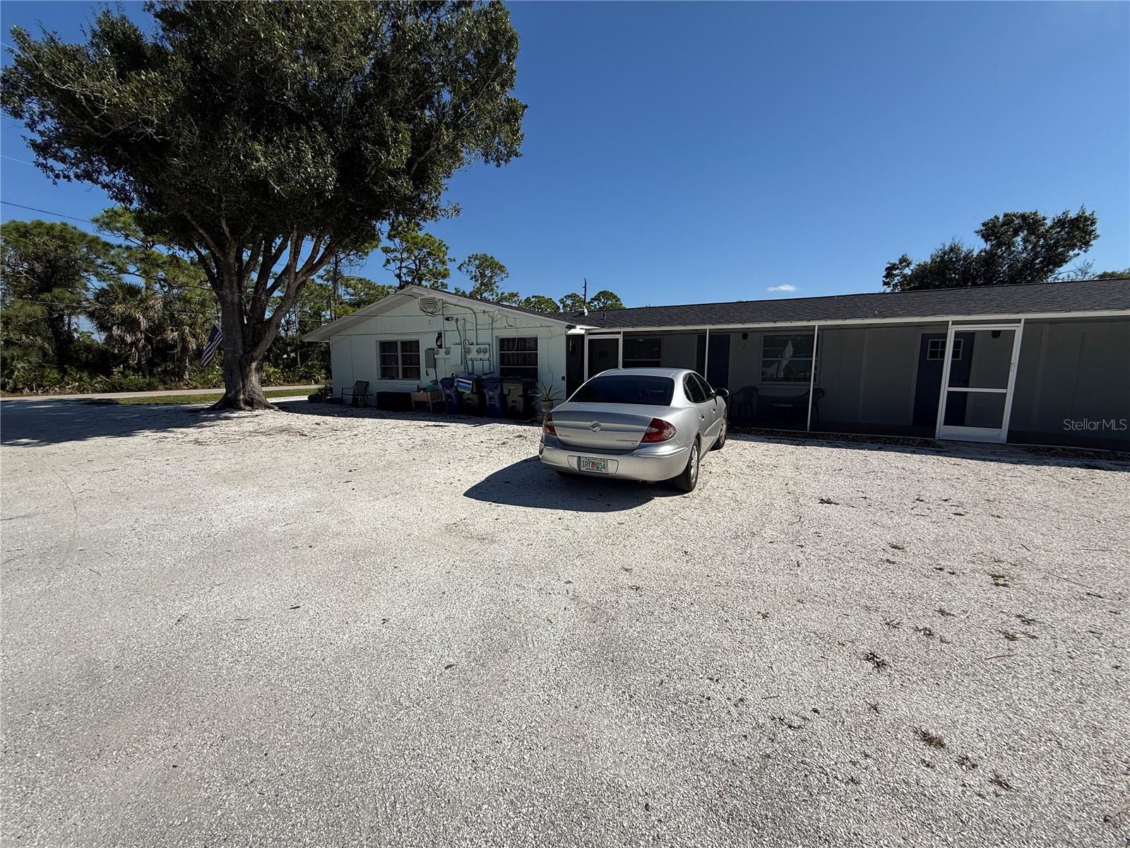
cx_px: 565
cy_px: 424
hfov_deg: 102.1
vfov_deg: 85.7
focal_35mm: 14
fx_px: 457
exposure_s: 1/4149
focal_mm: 2.22
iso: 50
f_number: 2.2
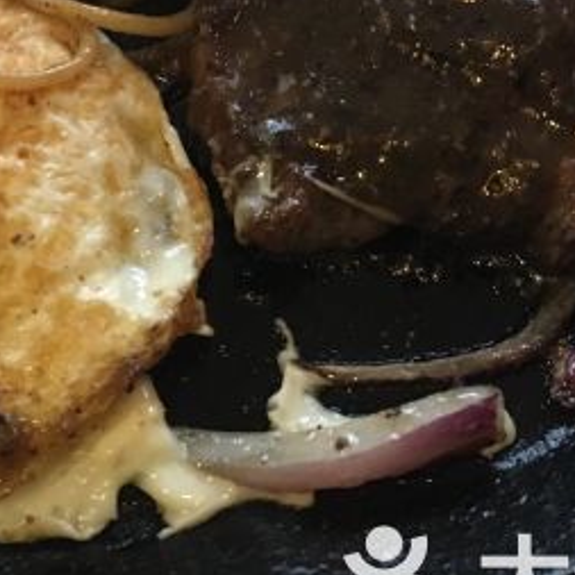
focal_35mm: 71
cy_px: 101
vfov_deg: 23.9
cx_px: 118
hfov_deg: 24.0
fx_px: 1334
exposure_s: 1/17
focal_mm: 4.15
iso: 250
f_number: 2.2
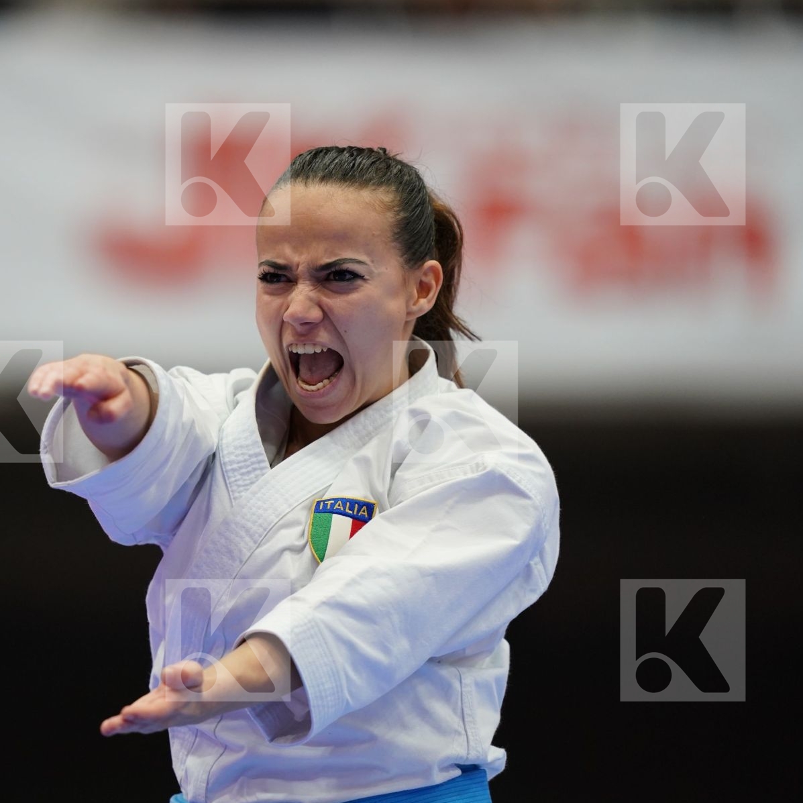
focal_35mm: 511
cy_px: 402
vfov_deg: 3.4
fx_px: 13411
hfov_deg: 3.4
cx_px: 228
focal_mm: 400
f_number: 2.8
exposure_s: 1/500
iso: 1600
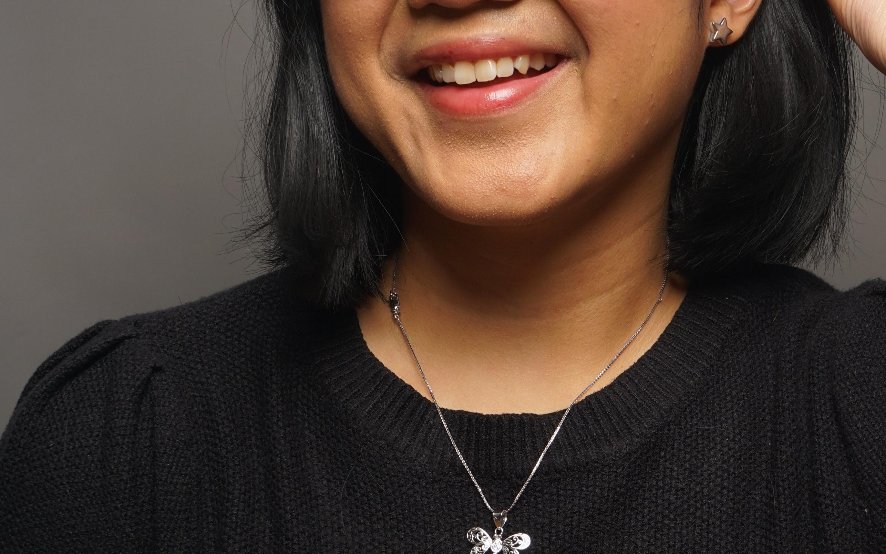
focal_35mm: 130
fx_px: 3139
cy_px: 339
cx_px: 497
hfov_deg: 16.1
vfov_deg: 10.1
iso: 320
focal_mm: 70
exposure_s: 1/160
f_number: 13
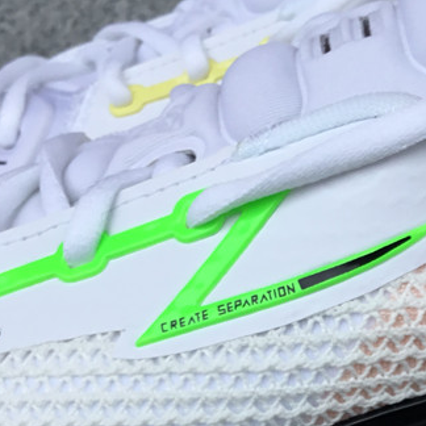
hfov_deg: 22.6
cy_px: 358
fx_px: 1058
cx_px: 314
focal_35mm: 76
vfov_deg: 22.4
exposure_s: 1/604
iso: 25
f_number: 2.4
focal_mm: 3.3
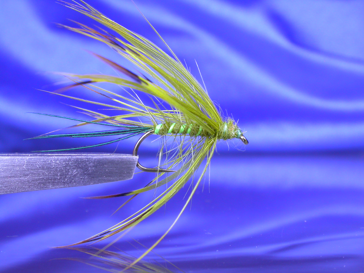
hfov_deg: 26.3
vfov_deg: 19.9
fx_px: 778
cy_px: 136
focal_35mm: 74
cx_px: 182
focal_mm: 15.3
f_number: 7.7
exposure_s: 1/15.4
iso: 100
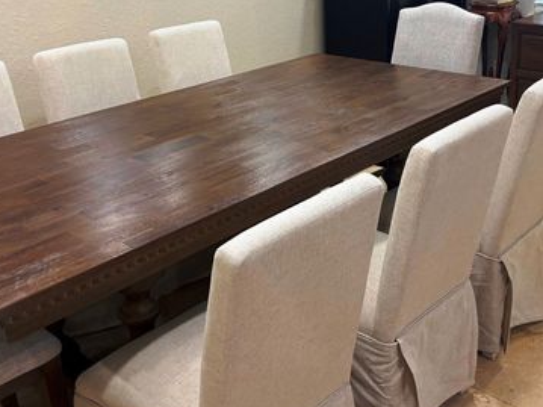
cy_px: 129
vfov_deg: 33.2
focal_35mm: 43
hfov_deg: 43.8
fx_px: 674
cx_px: 293
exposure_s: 1/120
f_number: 1.6
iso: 200
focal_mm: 5.96
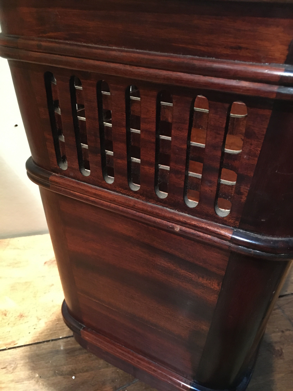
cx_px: 146
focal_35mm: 29
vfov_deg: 61.7
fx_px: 327
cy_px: 196
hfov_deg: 48.2
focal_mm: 4.15
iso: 320
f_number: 2.2
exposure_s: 1/17
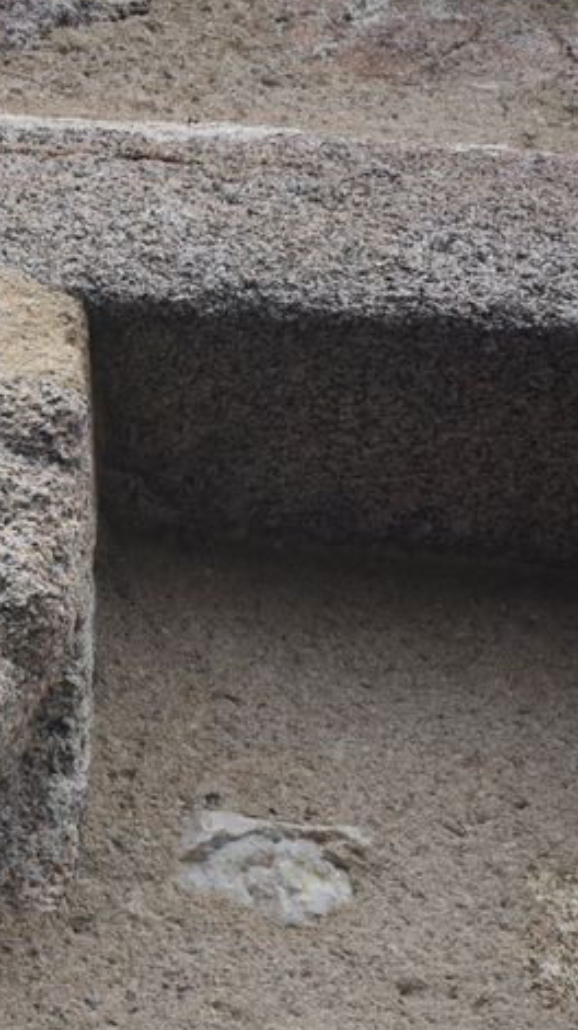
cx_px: -177
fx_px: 17707
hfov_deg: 1.9
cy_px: 594
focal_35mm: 649
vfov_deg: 3.3
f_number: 5.6
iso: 640
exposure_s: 1/1000
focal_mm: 185
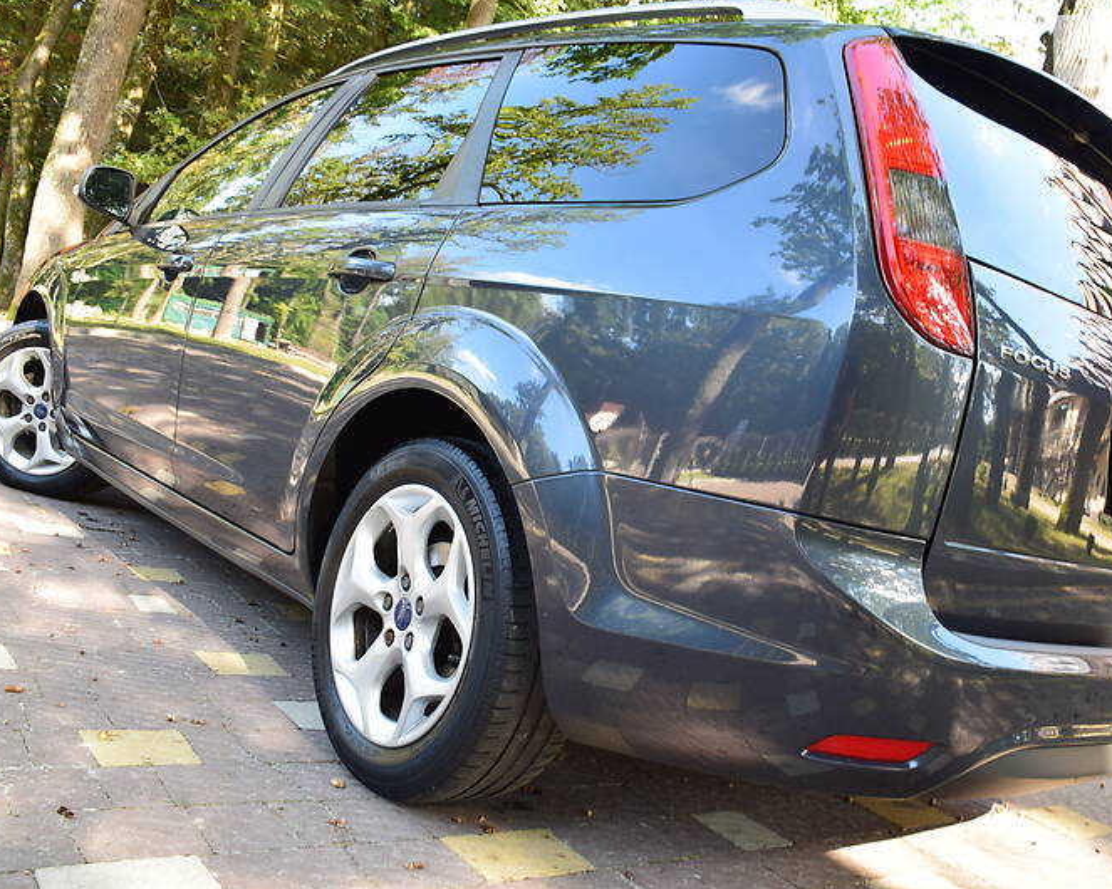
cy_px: 444
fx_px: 1119
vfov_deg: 43.3
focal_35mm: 34
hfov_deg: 52.6
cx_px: 649
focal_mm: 20
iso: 400
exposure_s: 1/50
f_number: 8
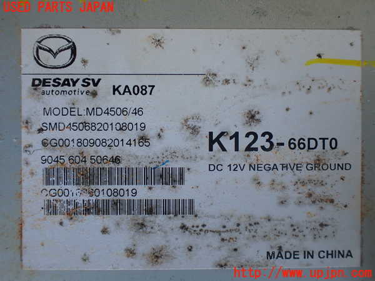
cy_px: 140
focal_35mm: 30
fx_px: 325
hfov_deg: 60.0
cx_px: 188
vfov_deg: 46.8
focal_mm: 5.4
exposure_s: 1/125
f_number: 2.3
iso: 160
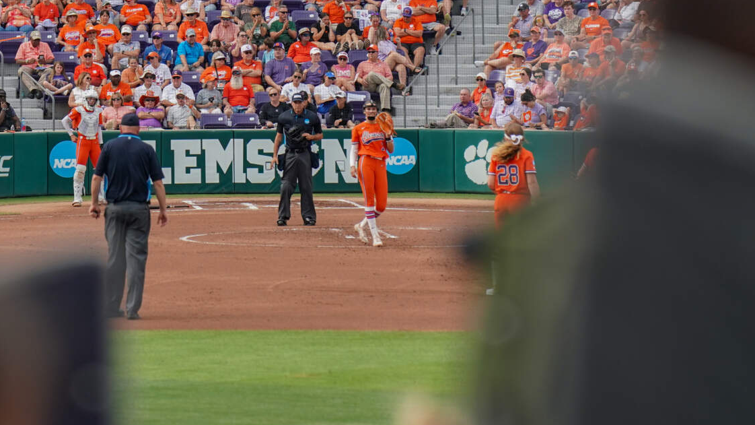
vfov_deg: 4.9
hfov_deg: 8.8
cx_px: 231
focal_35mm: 245
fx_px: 4905
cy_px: -119
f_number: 3.2
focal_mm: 105
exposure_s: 1/2500
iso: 400
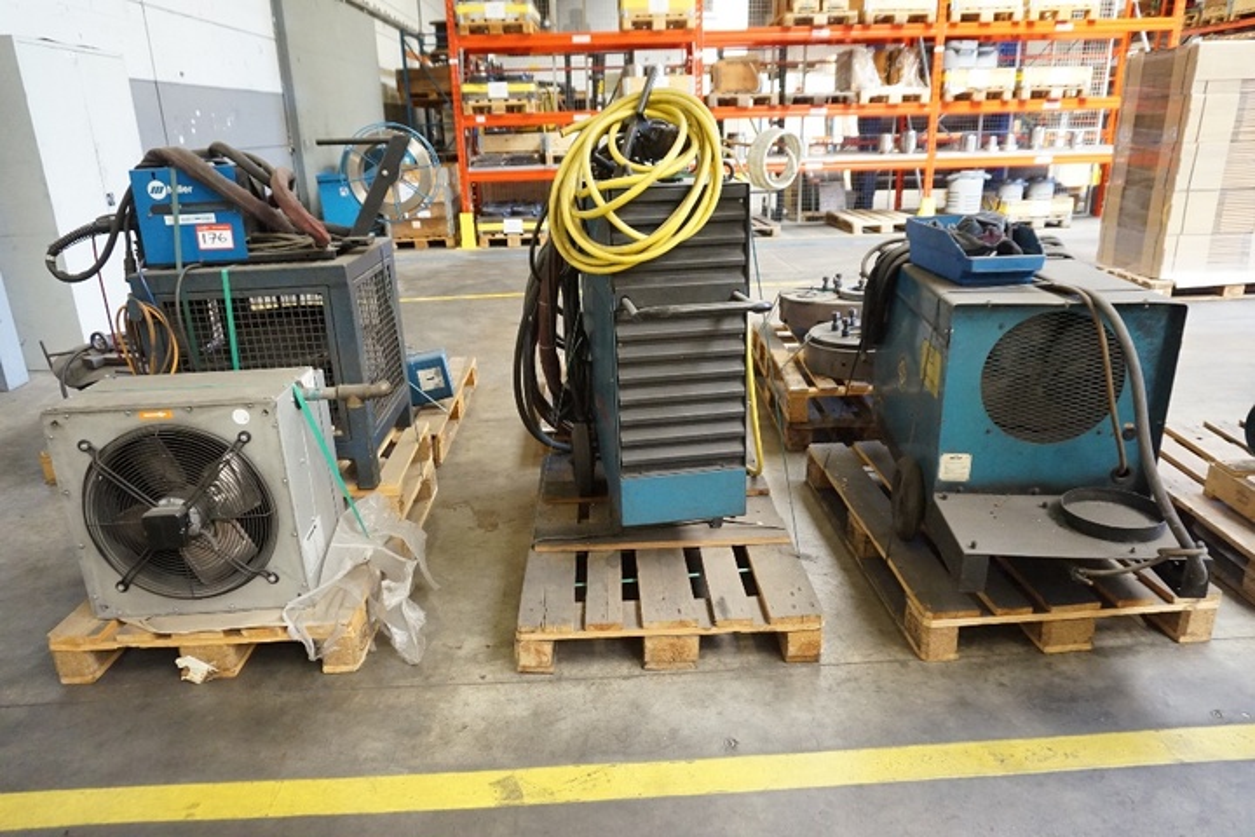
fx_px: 837
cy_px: 418
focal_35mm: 24
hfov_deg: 73.7
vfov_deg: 53.1
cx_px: 628
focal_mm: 16
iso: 3200
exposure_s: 1/125
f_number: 3.5
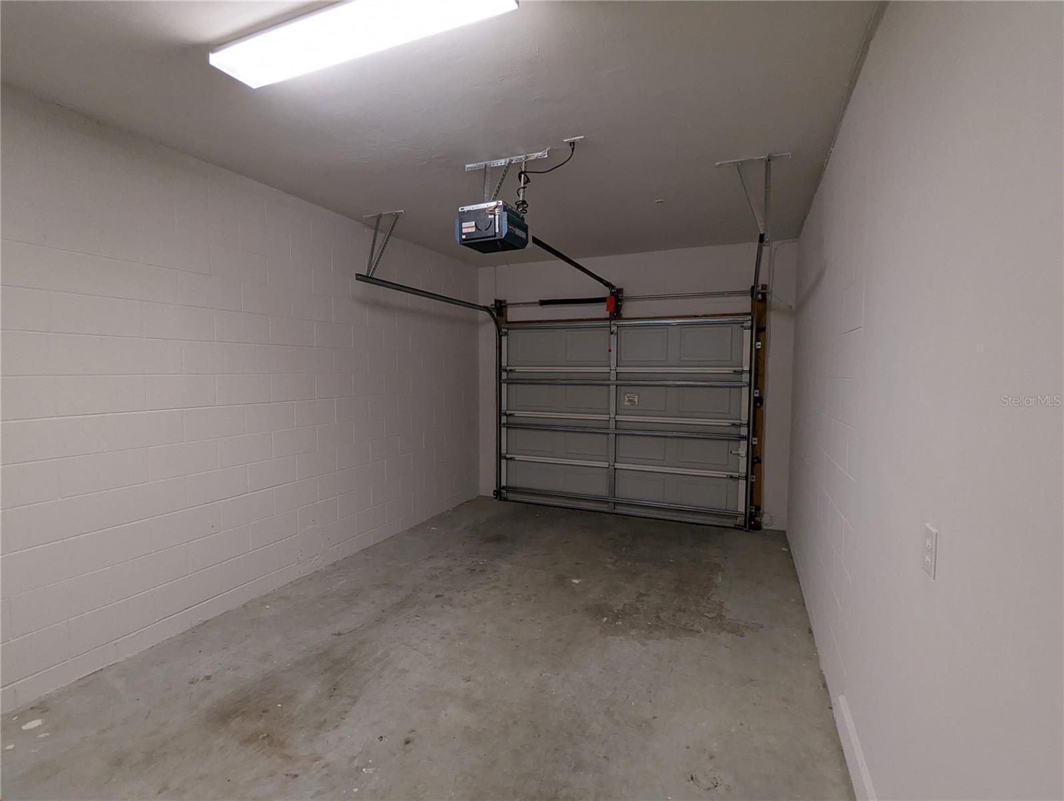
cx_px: 532
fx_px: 492
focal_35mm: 16
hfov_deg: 94.4
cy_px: 400
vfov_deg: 78.2
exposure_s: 1/60
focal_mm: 2.35
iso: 294
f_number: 2.2
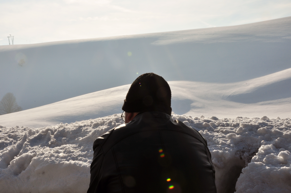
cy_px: 96
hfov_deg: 28.1
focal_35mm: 72
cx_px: 146
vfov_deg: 18.9
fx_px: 581
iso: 200
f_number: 32
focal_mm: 48
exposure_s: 1/125
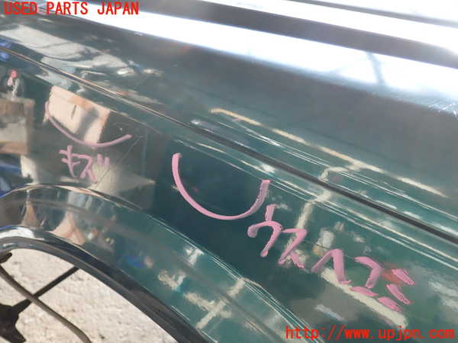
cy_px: 172
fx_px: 423
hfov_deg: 56.8
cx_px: 229
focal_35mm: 32
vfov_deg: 44.2
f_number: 2.4
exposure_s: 1/160
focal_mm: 5.79
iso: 100
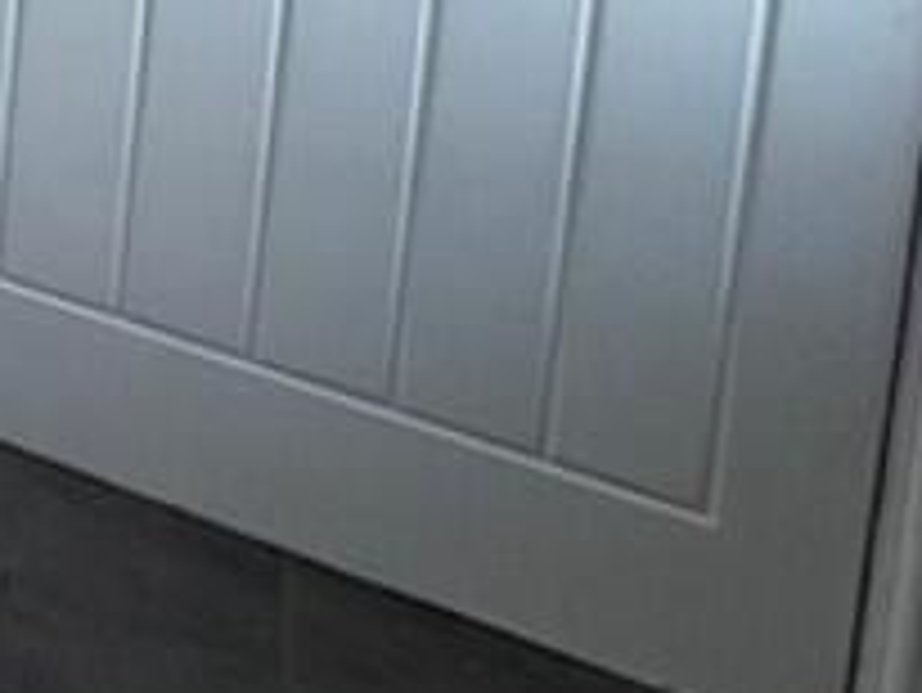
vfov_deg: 16.3
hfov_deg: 16.8
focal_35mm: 70
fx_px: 1866
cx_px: -1093
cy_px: -682
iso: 125
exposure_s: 1/99
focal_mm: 2.22
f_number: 2.2
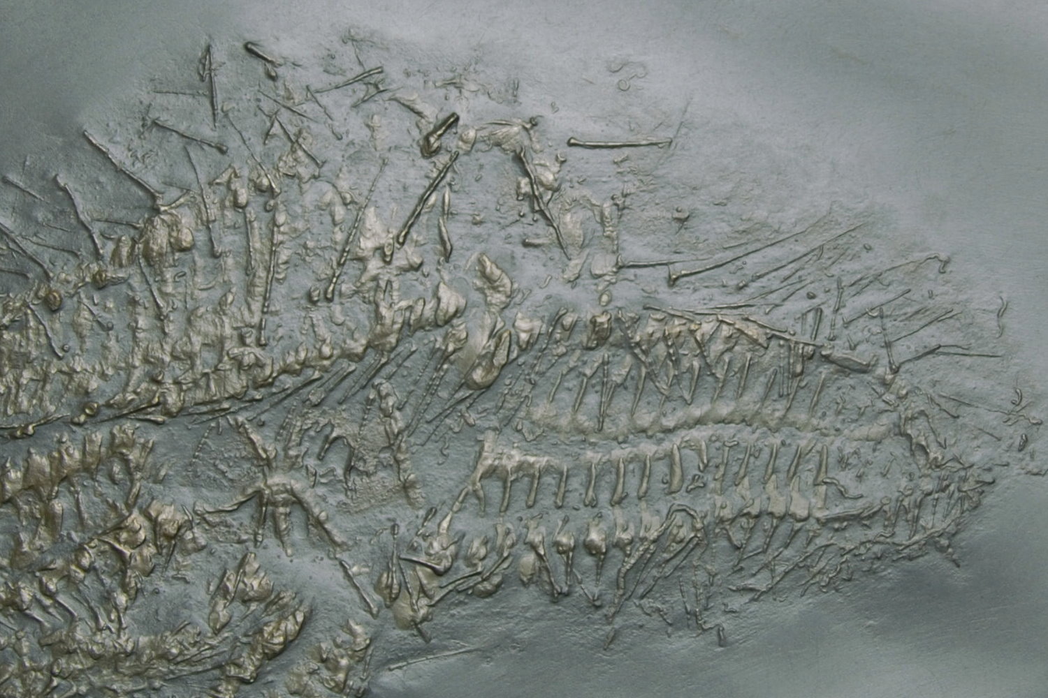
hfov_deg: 45.0
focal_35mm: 44
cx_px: 524
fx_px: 1266
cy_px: 349
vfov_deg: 30.8
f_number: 6.3
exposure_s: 1/15
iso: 100
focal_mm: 29
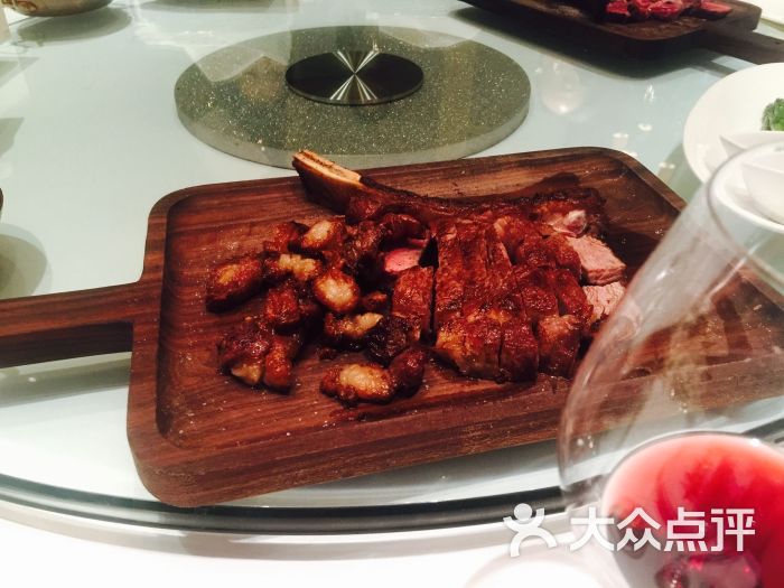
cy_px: 294
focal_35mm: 29
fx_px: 657
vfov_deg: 48.2
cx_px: 392
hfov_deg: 61.7
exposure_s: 1/17
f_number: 2.2
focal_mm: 4.15
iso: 125
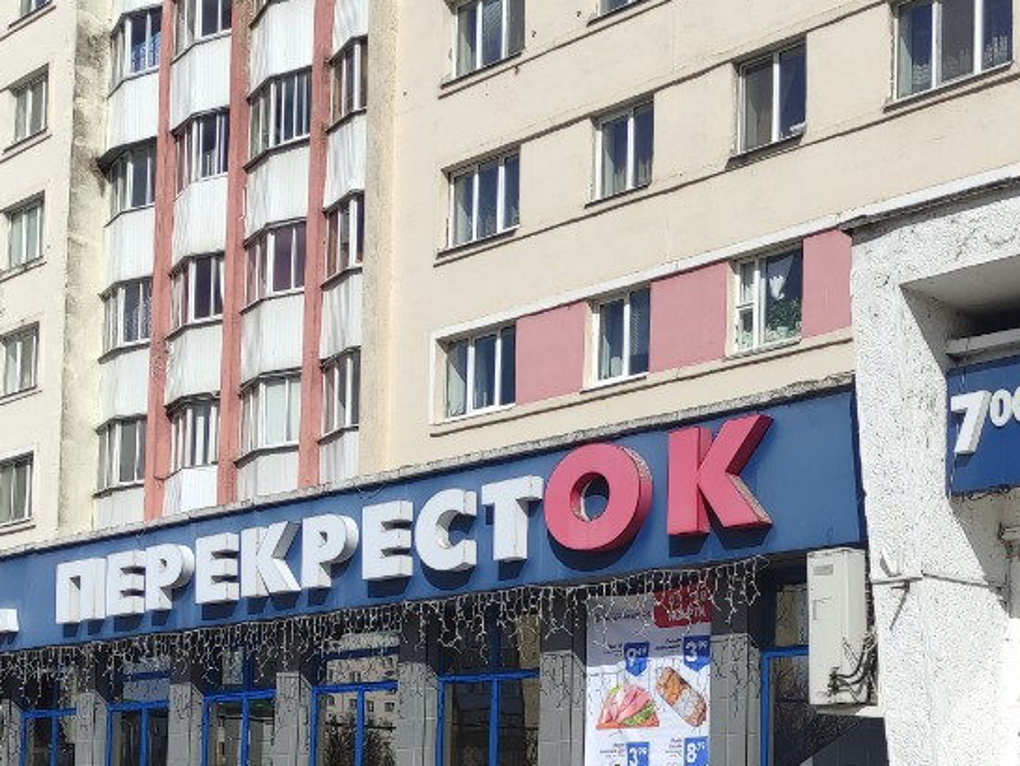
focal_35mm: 61
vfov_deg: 23.3
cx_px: 749
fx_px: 1798
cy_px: 721
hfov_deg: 31.2
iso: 100
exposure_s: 1/2500
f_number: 1.89
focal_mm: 5.43
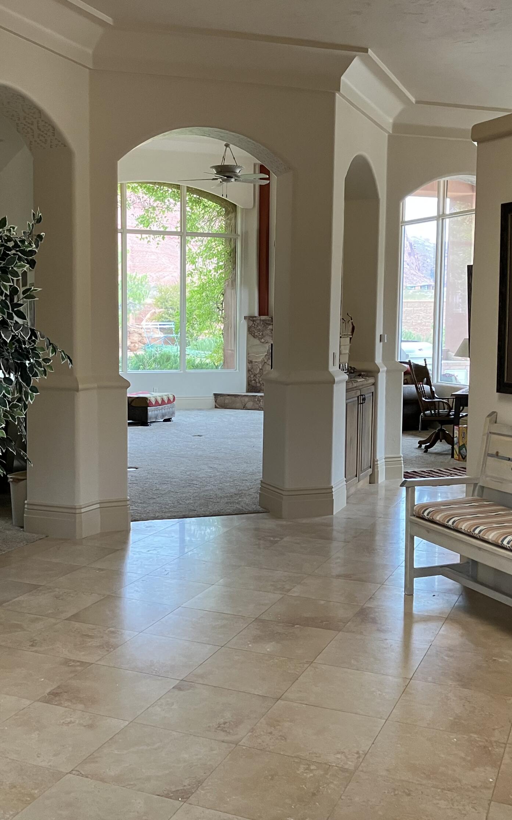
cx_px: 204
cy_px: 407
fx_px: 893
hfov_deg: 31.9
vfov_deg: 49.3
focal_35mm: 40
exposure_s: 1/60
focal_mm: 3.99
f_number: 1.8
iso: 160
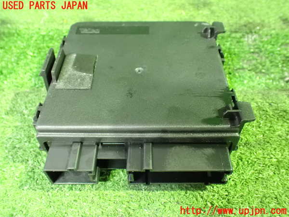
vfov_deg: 46.8
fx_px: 250
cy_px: 108
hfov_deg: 60.0
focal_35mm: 30
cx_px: 144
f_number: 2.3
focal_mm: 5.4
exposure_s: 1/20
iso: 1600
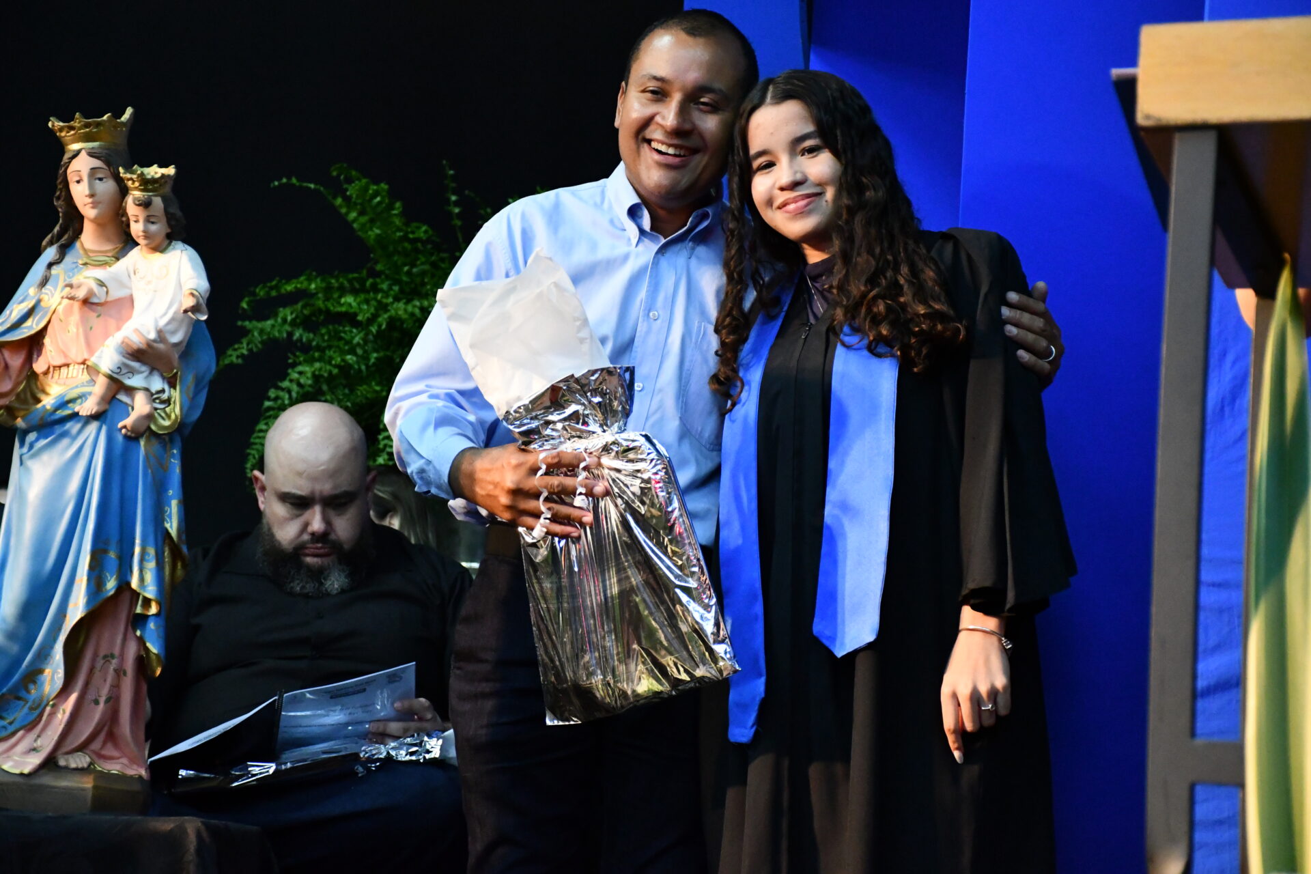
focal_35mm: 90
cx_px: 656
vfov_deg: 15.2
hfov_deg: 22.6
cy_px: 437
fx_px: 3277
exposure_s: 1/125
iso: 7200
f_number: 5
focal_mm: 60
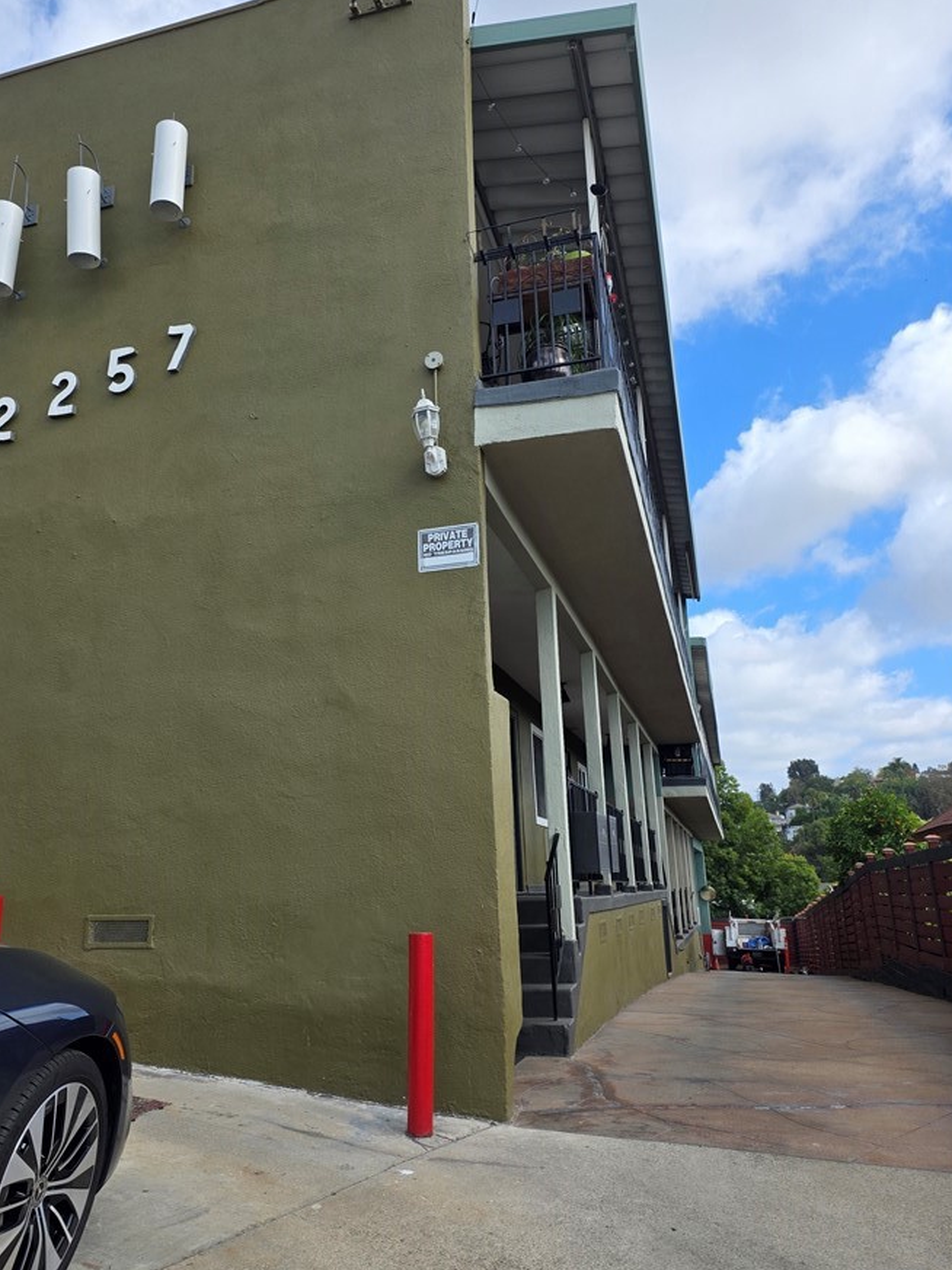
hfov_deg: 51.2
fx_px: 990
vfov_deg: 65.3
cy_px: 619
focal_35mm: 27
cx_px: 406
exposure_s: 1/3409
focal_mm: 6.25
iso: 80
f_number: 1.7
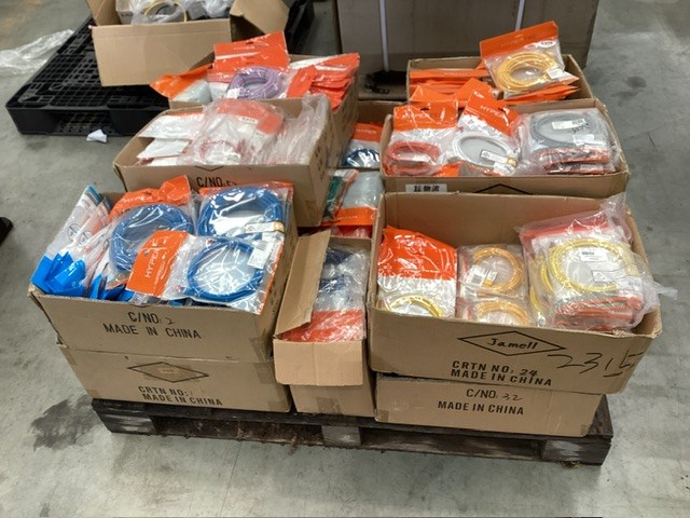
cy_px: 259
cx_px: 345
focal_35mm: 31
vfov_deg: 45.4
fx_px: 618
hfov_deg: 58.4
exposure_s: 1/50
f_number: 2.4
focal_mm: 3.3
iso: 80
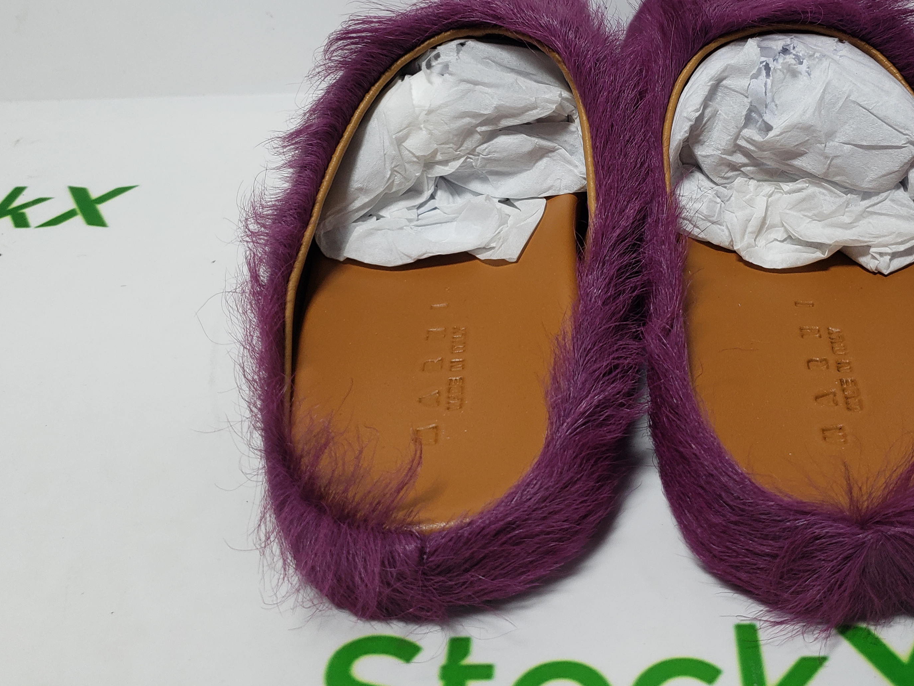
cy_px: 188
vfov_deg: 37.0
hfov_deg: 48.4
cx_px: 589
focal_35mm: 38
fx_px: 1003
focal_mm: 4.3
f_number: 1.5
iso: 50
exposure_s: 1/448
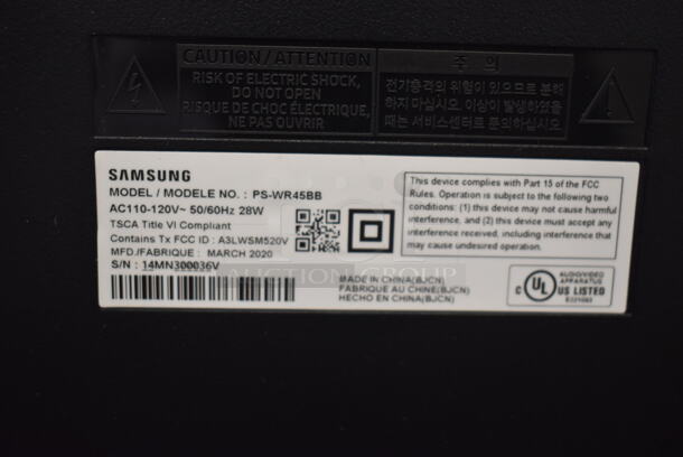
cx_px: 342
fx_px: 883
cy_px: 228
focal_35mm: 46
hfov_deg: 42.3
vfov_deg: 29.0
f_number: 4.2
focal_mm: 31
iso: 800
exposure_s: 1/60
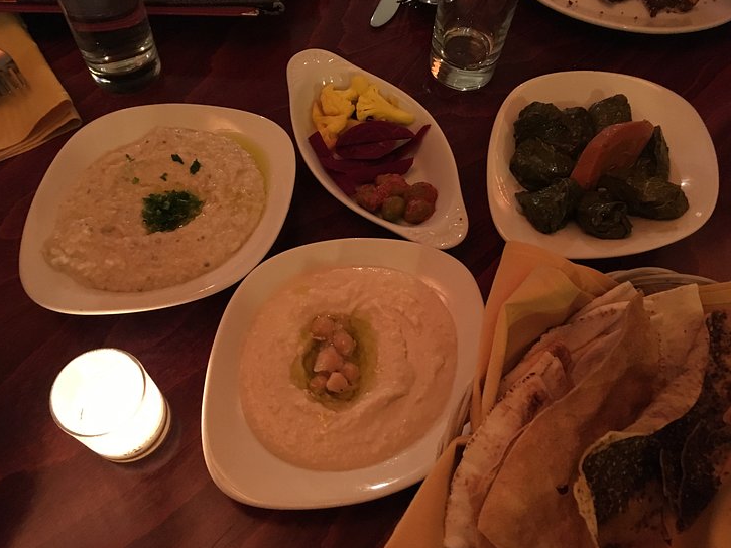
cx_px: 367
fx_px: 634
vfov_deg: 46.8
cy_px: 276
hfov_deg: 60.0
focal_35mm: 30
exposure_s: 1/15
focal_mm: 4.15
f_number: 2.2
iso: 640
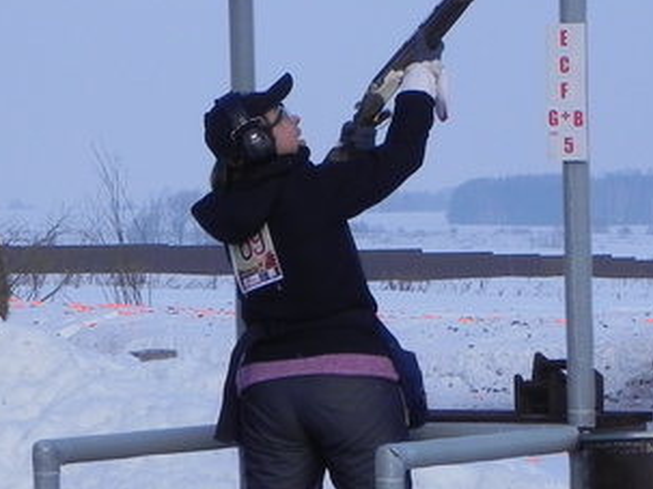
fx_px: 4733
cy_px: 259
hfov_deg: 7.9
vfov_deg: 5.9
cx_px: 476
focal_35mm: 251
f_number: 7.1
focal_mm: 16.9
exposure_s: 1/414
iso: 160
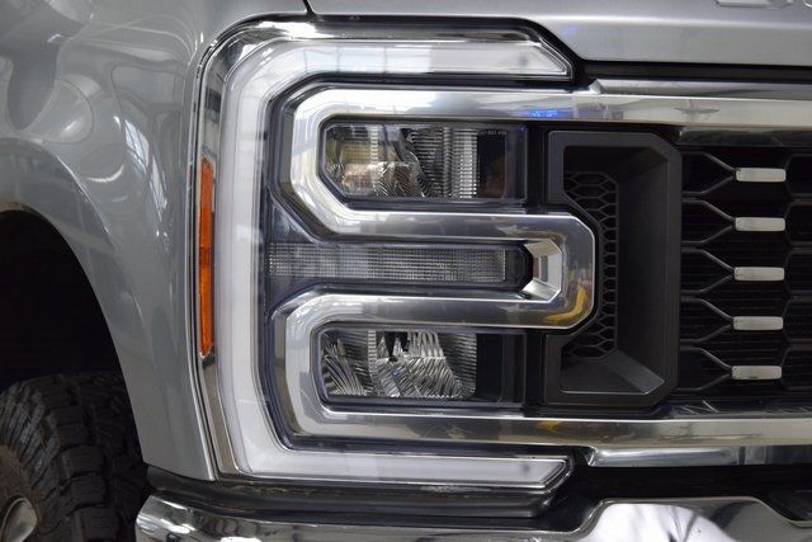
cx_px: 406
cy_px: 271
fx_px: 1760
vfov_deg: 17.5
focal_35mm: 78
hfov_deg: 26.0
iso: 1600
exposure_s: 1/60
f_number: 8
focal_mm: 52
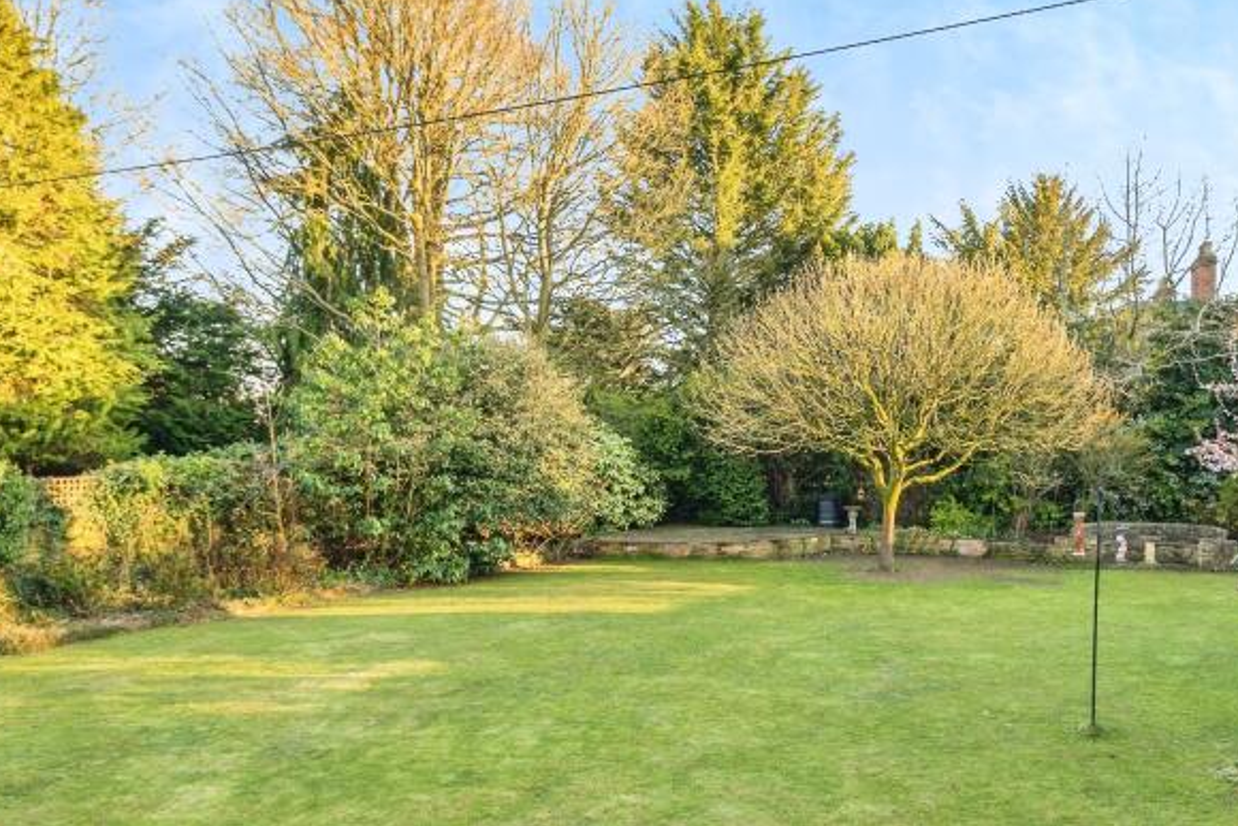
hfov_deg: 60.5
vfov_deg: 43.6
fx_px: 1032
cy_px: 396
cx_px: 824
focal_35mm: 30
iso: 200
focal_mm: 17
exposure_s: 1/60
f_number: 7.1
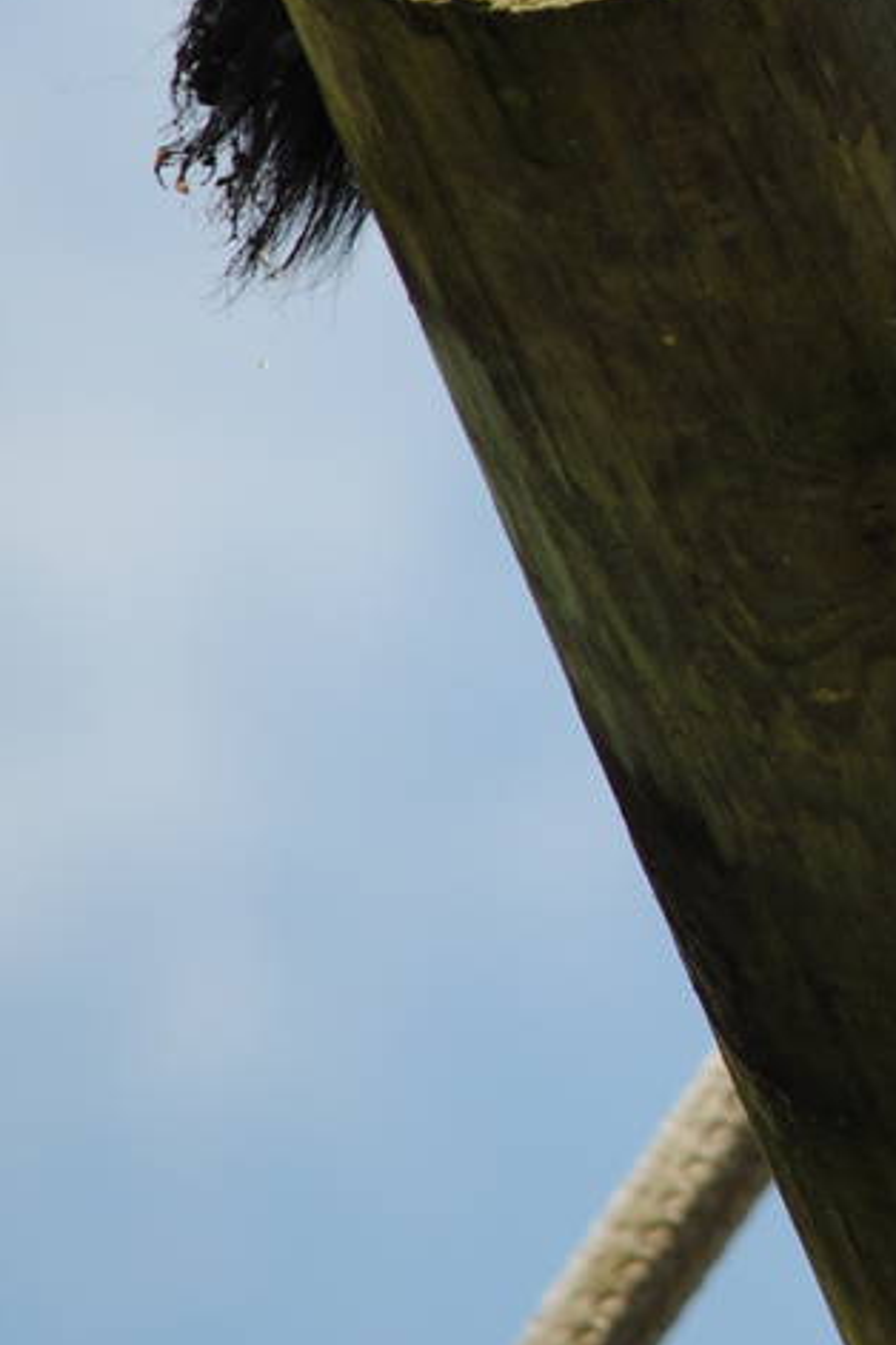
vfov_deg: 2.2
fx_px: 34307
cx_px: 1410
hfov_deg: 1.5
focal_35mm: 919
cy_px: -136
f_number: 5
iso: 200
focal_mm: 180
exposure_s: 1/1000
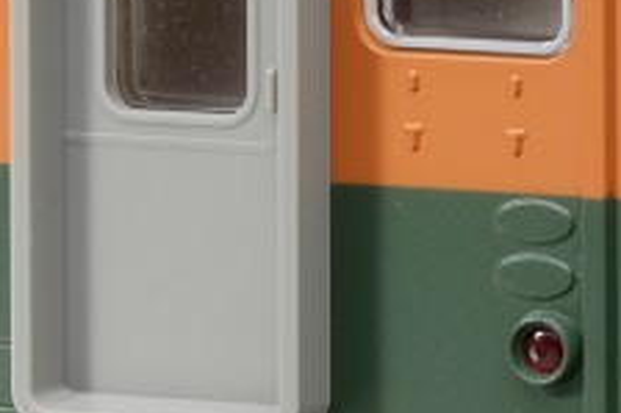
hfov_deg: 3.1
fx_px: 11394
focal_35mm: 661
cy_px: 61
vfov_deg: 2.1
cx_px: 646
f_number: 22
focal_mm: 98.6
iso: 160
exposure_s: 1/60
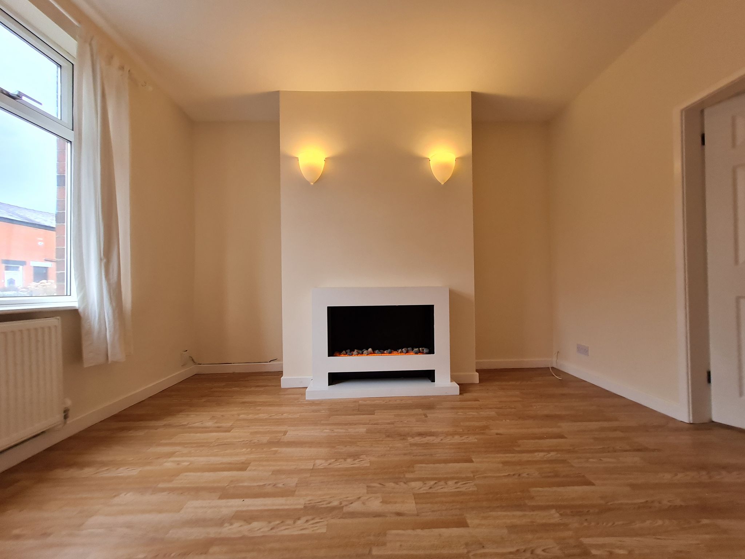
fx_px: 280
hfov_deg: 106.2
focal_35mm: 13
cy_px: 280
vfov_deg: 89.9
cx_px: 372
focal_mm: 1.74
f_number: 2.2
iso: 80
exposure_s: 1/50
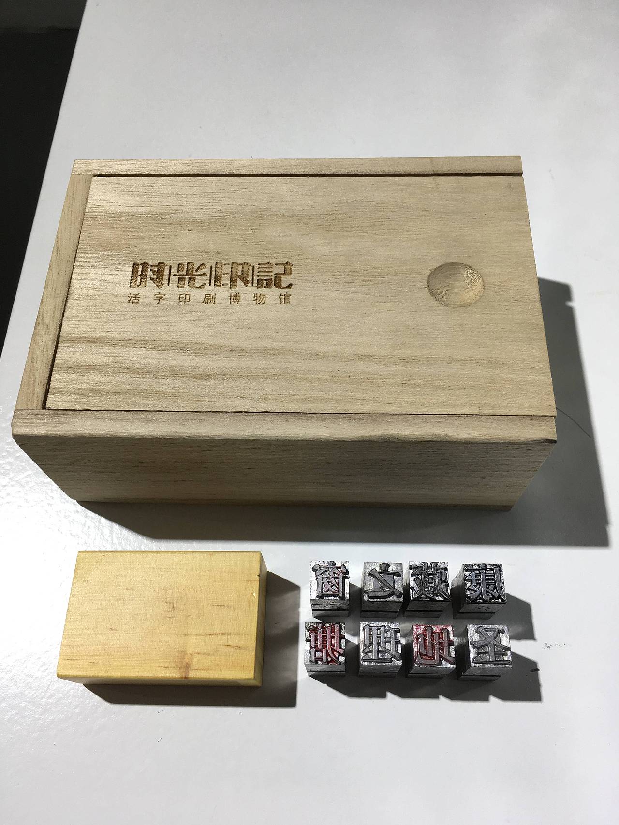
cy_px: 412
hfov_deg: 48.2
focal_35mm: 29
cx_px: 310
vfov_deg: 61.7
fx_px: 692
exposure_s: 1/100
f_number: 2.2
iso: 32
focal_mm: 4.15
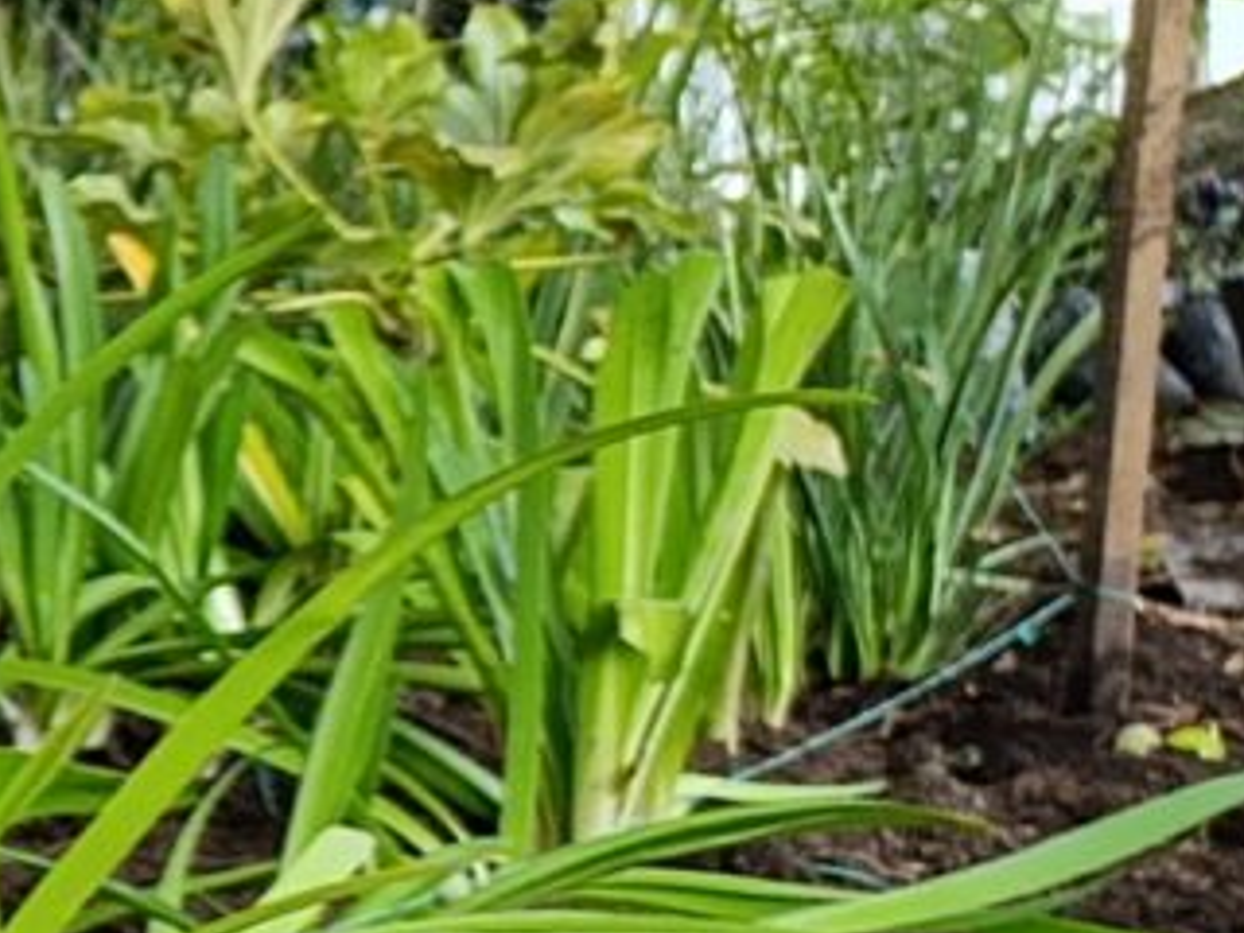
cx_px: -3584
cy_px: 801
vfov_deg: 8.1
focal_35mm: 184
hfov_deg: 7.7
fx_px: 6612
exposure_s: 1/120
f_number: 1.6
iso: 320
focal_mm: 6.14
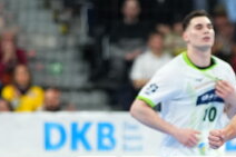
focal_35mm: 762
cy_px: 181
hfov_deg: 2.7
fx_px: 4991
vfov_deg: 1.8
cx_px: 294
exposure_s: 1/1600
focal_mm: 135
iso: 1000
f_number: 1.8
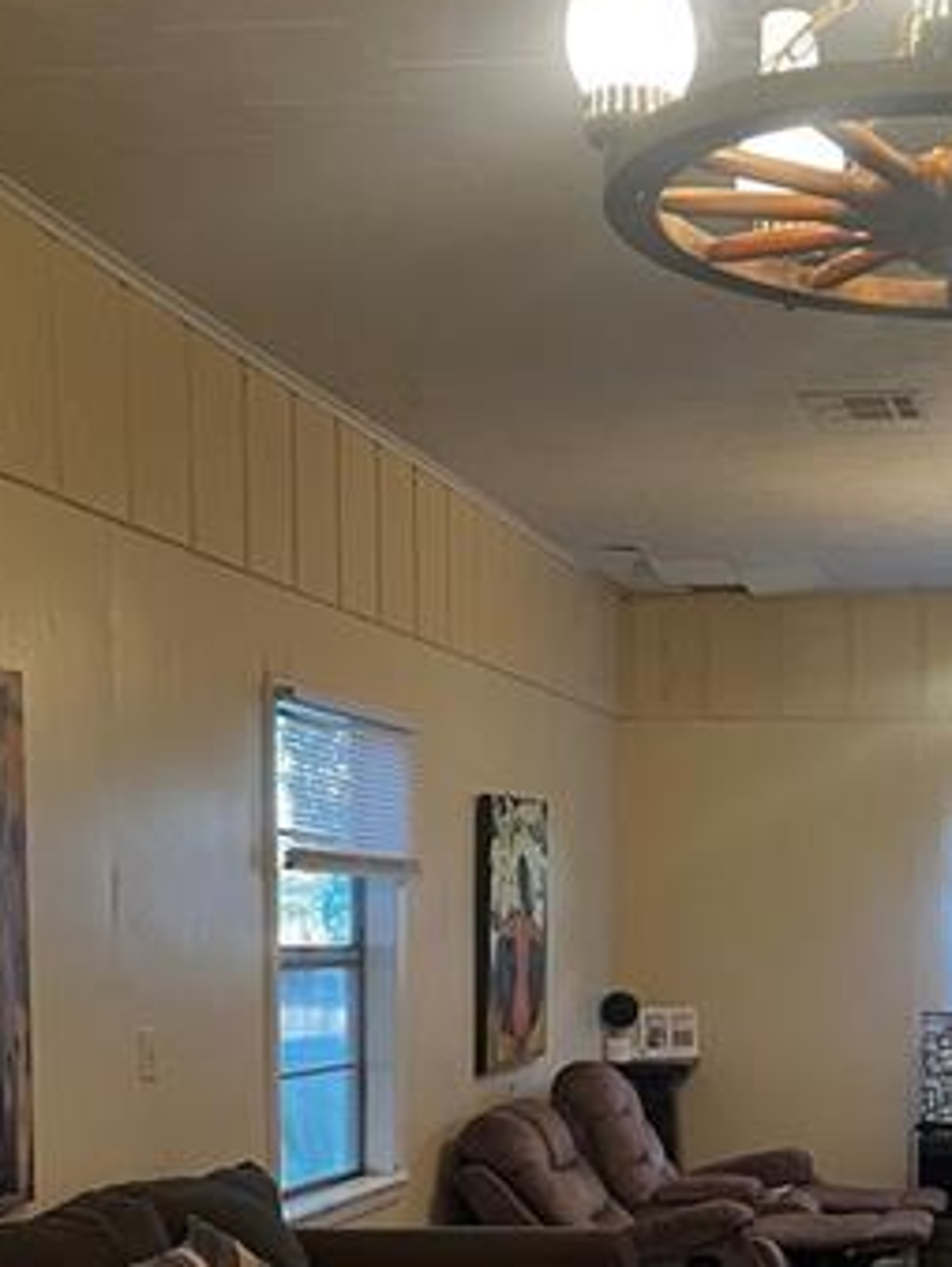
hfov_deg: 23.9
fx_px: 2161
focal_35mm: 59
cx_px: 933
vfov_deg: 31.4
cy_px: 1091
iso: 160
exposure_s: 1/60
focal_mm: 5.1
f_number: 1.6
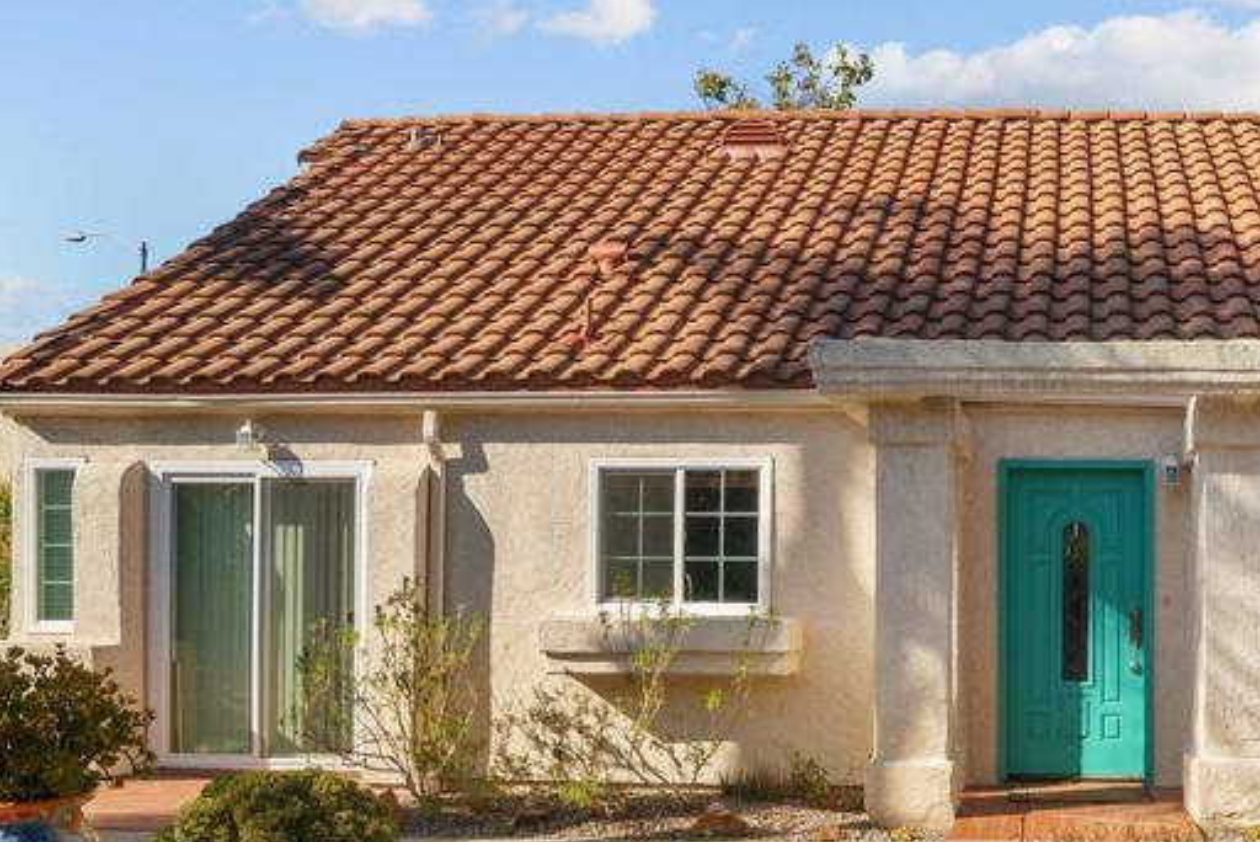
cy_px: 624
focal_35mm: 34
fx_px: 1191
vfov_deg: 38.0
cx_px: 1024
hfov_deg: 51.9
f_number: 9.5
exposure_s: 1/500
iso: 320
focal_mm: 17
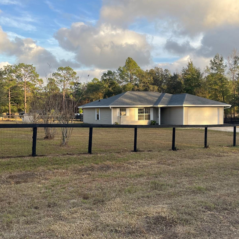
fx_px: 242
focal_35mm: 31
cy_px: 119
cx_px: 124
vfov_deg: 52.5
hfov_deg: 52.5
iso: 50
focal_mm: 5.1
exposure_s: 1/727
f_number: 1.6
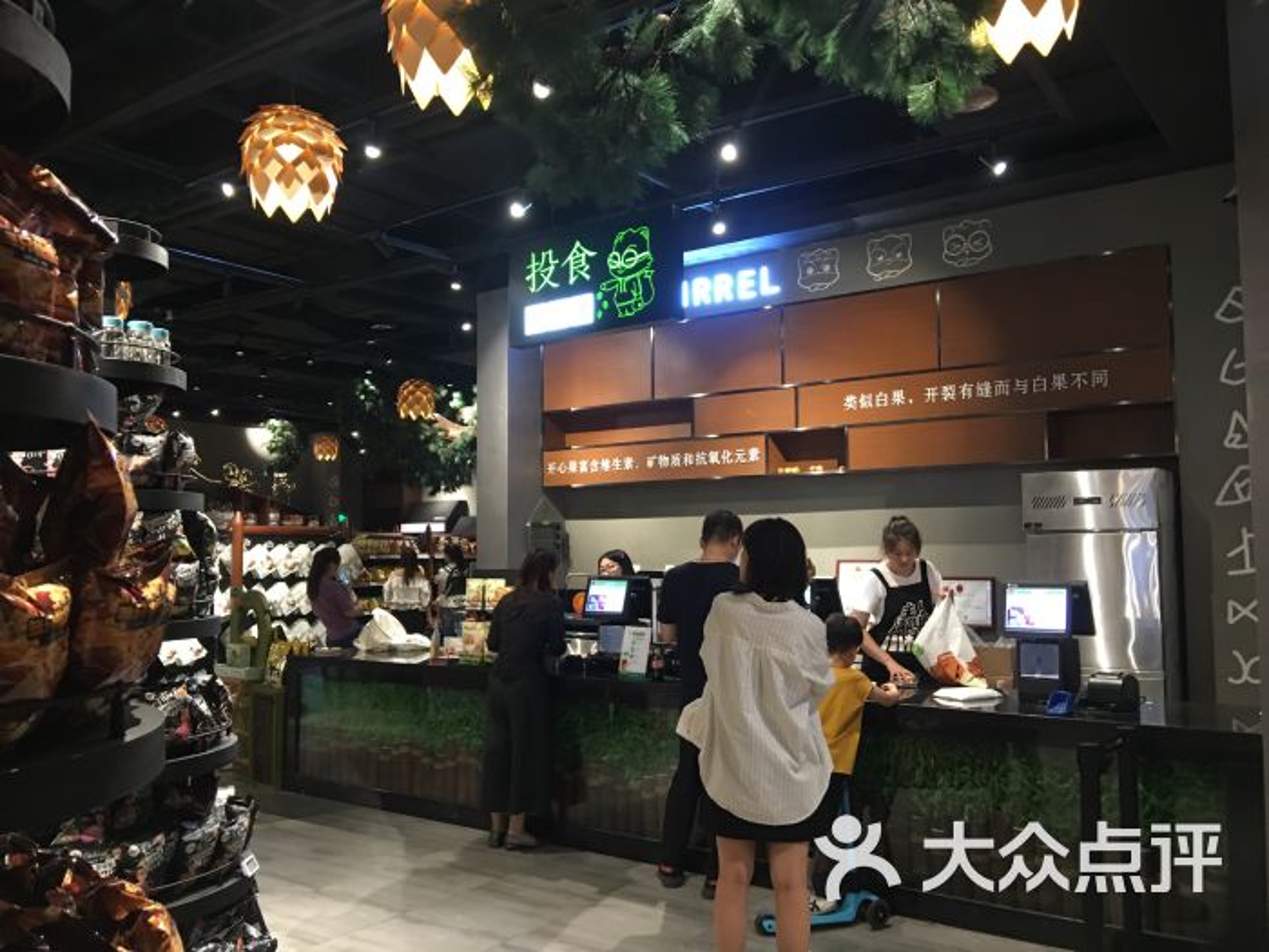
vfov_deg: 48.2
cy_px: 476
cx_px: 634
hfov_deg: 61.7
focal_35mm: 29
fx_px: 1063
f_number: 2.2
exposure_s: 1/17
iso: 125
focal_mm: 4.15
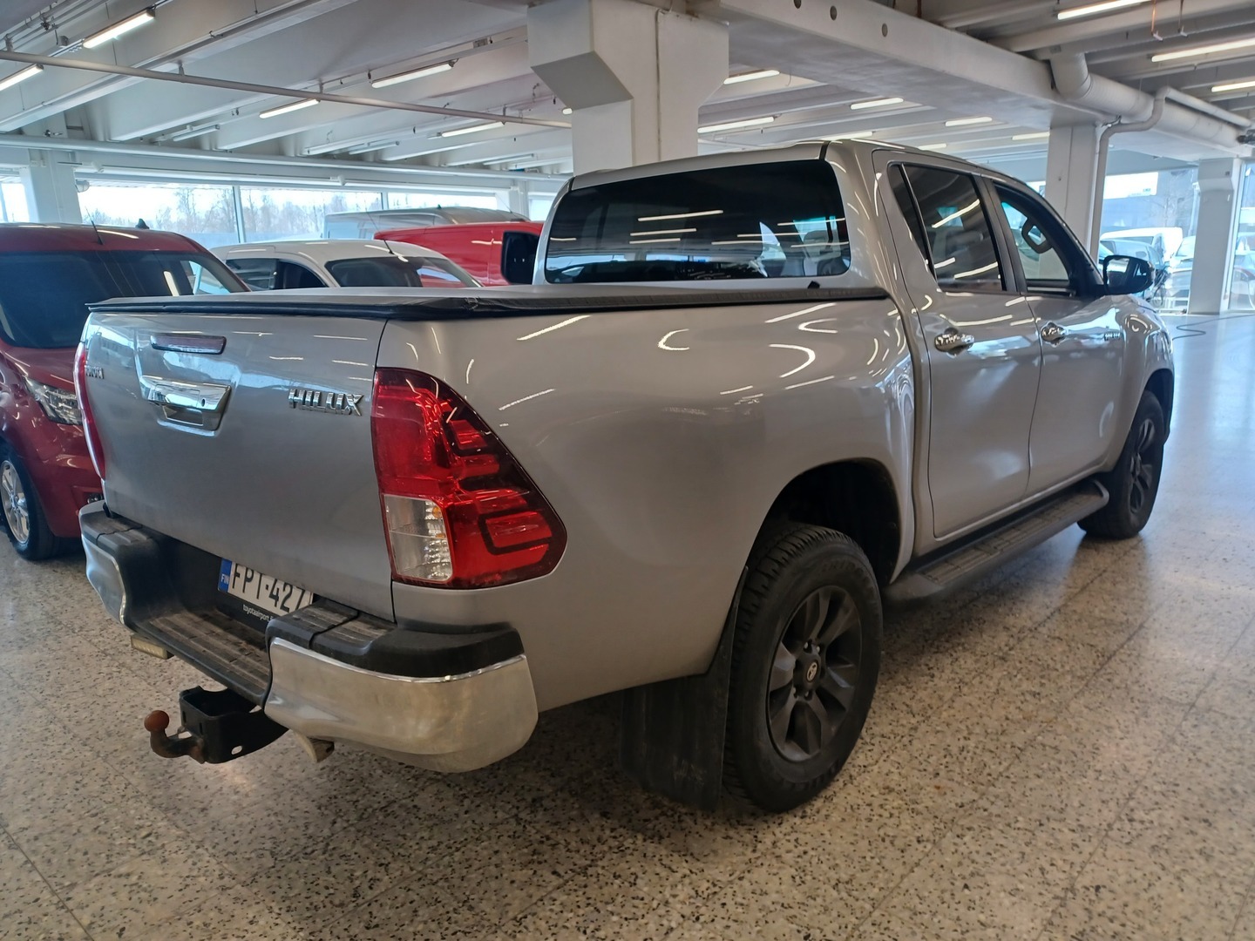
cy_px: 470
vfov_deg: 54.9
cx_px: 628
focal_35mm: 25
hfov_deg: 69.4
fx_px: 906
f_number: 1.8
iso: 100
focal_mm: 4.6
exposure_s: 1/50
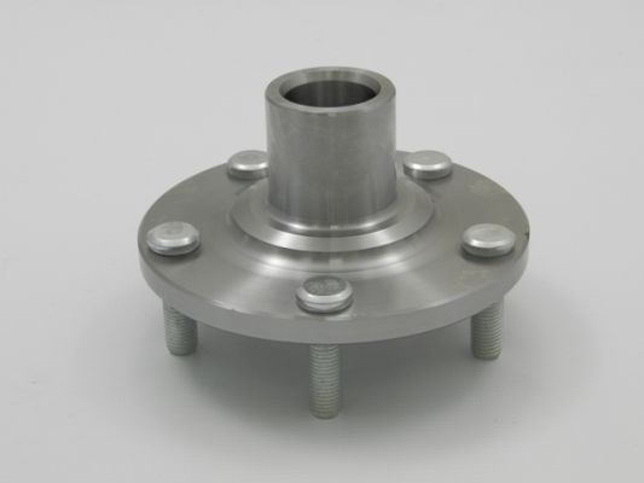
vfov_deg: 18.0
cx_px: 322
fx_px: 1526
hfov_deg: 23.8
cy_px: 242
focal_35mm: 82
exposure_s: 1/160
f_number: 4.2
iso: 160
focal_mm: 14.6
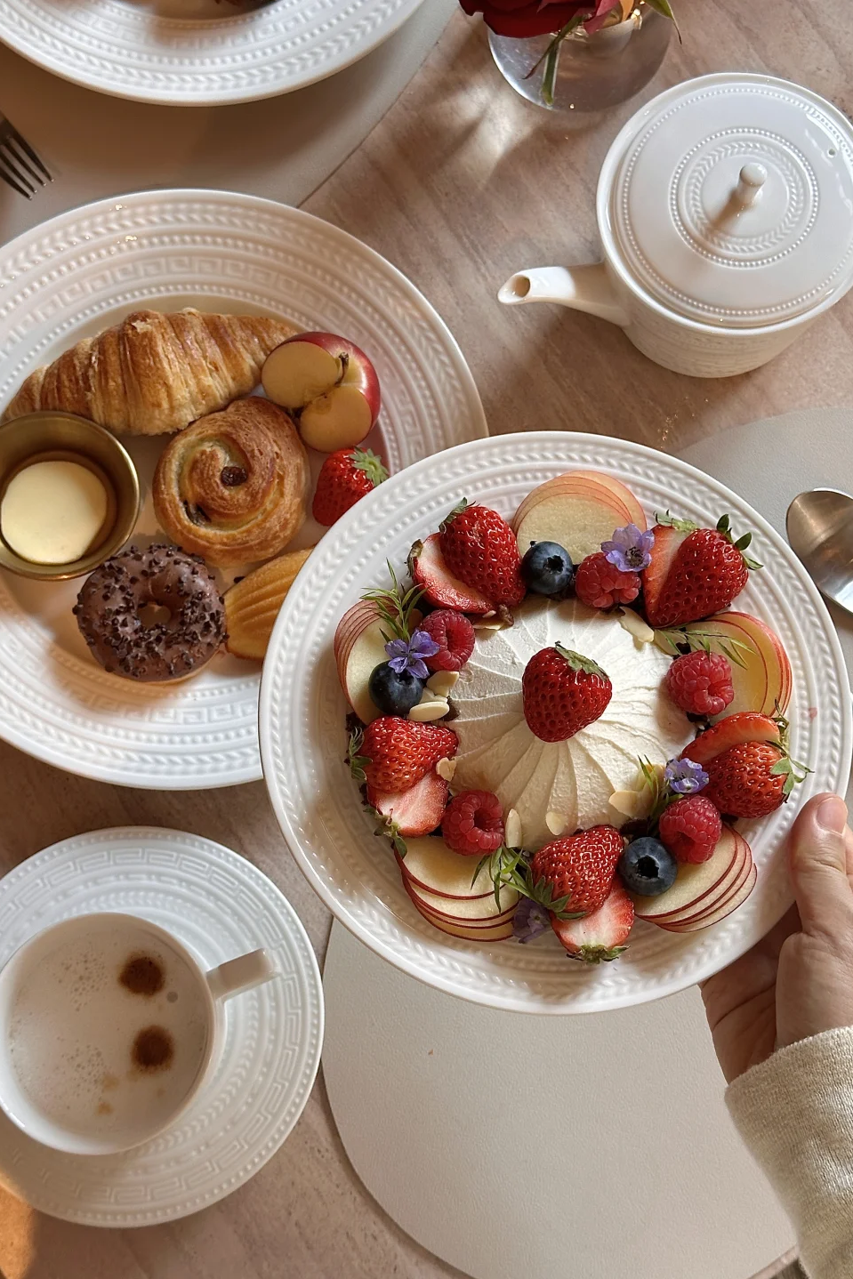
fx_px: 1777
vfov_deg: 39.6
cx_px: 430
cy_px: 640
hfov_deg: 27.0
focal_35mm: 50
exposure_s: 1/109
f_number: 1.78
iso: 80
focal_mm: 6.86
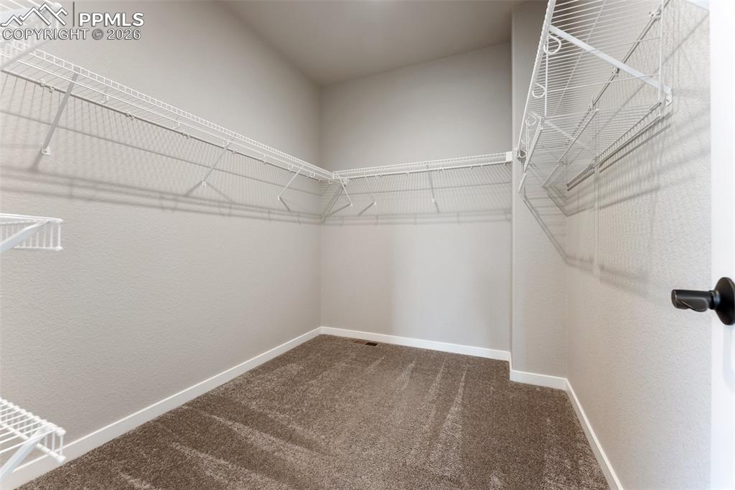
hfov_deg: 104.2
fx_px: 286
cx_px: 368
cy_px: 245
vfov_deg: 81.2
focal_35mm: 14
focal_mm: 14
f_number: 9
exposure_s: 1/2
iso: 100
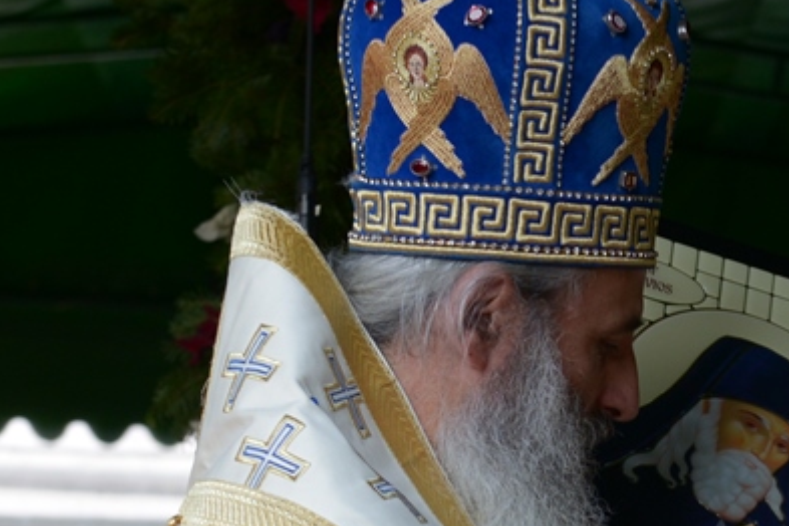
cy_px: 733
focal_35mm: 283
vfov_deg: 4.8
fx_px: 6202
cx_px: 691
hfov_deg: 7.3
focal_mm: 70
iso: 320
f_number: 5
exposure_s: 1/400
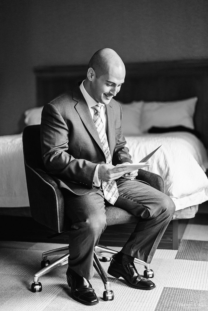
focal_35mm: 50
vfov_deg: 39.6
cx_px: 104
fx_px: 433
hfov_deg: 27.0
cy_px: 156
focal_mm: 50
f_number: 1.4
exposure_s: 1/250
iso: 640
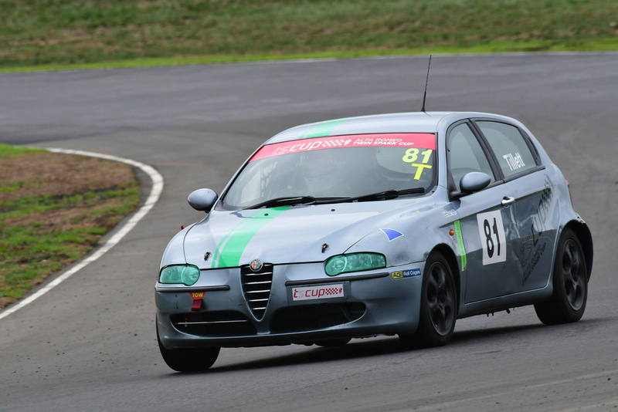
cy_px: 206
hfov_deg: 2.7
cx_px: 309
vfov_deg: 1.8
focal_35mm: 750
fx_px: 12879
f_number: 11
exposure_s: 1/640
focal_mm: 500
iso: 640
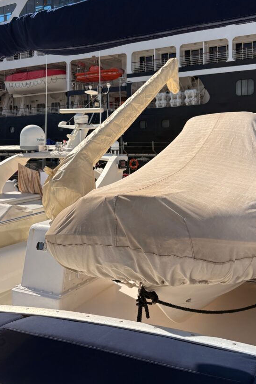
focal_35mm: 34
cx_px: 149
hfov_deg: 38.8
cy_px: 153
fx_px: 362
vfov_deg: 55.4
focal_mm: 5.96
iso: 64
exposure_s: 1/10101
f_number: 1.6
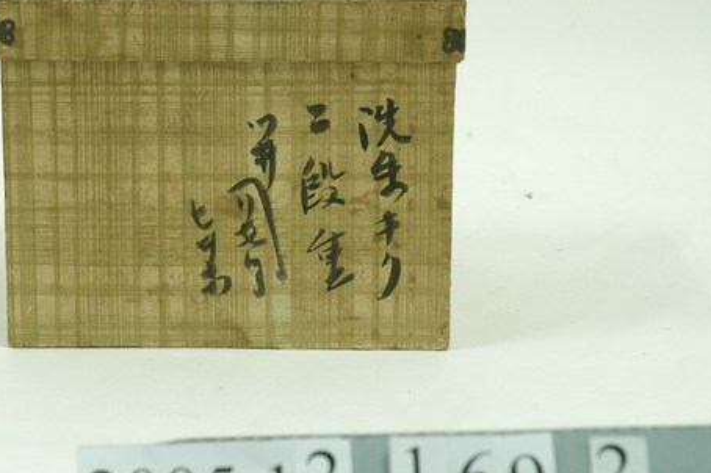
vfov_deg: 9.3
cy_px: 195
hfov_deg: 13.8
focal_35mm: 148
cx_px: 219
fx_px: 2921
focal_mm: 70
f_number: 8
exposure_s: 1/15
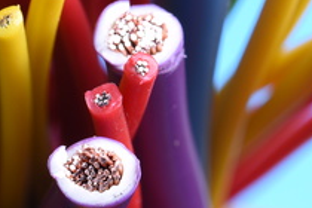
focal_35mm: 424
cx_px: -46
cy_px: 364
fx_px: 3674
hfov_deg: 4.8
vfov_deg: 3.2
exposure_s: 1/60
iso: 79
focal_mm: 105
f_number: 18
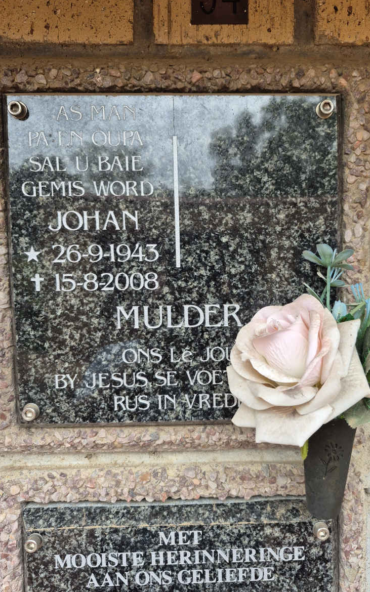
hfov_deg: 48.9
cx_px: 227
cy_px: 290
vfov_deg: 72.5
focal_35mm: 25
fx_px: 403
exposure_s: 1/180
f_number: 1.8
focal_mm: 5.4
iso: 64
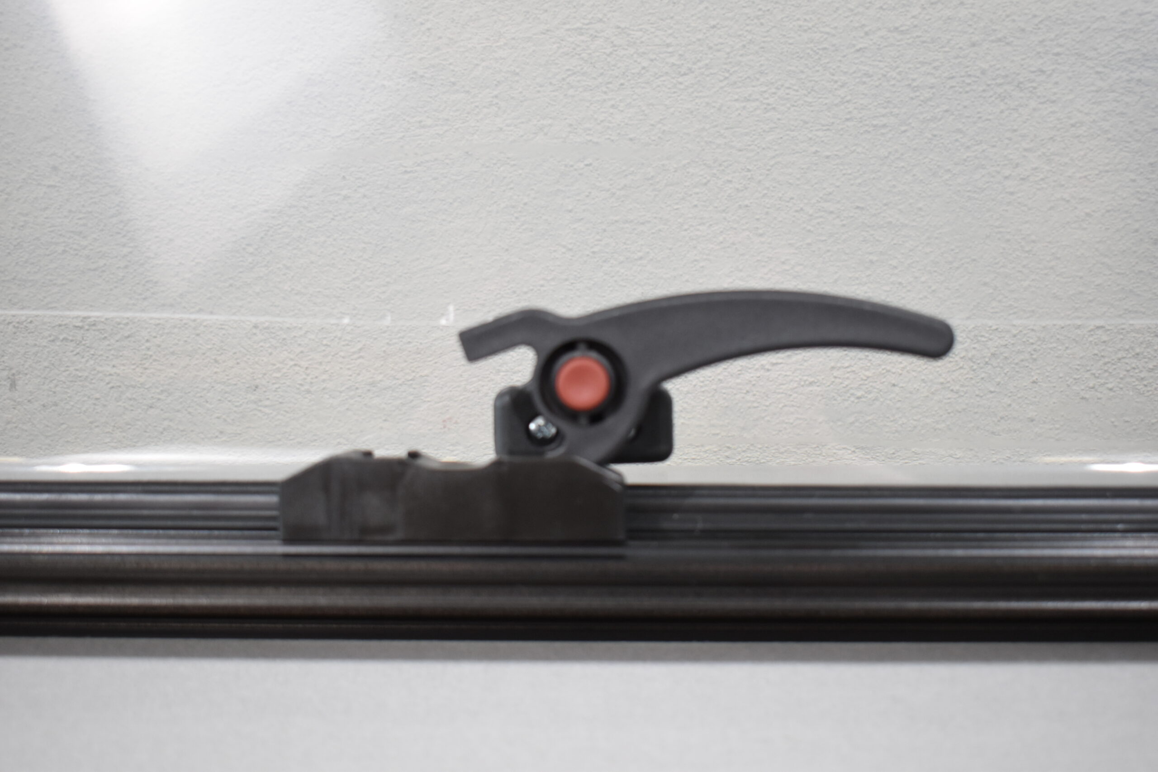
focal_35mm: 44
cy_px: 386
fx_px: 1399
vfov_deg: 30.9
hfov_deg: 45.0
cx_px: 579
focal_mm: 29
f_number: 4.2
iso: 1000
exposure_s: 1/125
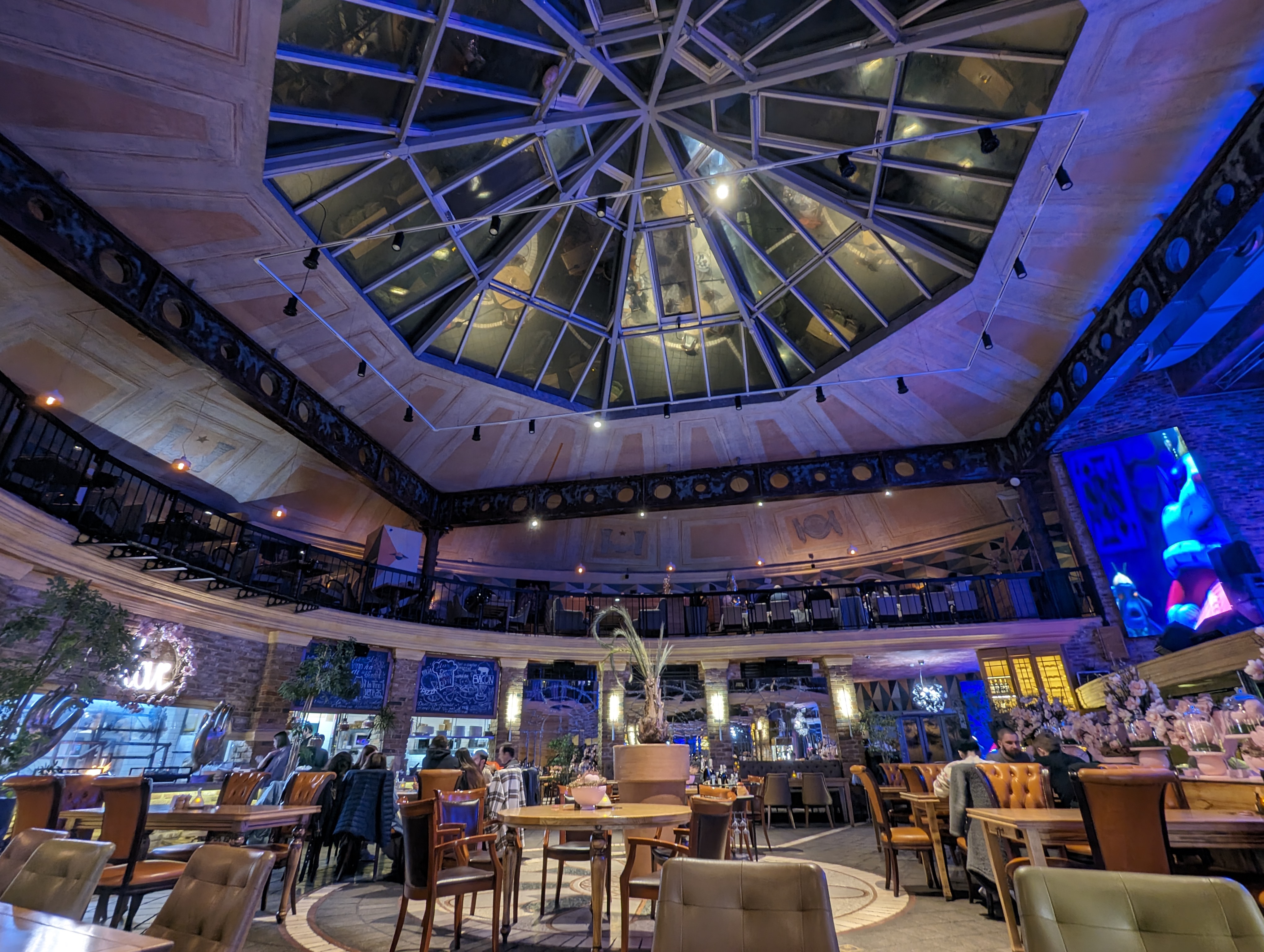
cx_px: 632
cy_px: 476
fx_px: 585
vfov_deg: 78.2
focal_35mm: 16
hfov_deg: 94.4
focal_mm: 2.35
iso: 79
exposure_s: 1/8.03
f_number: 2.2
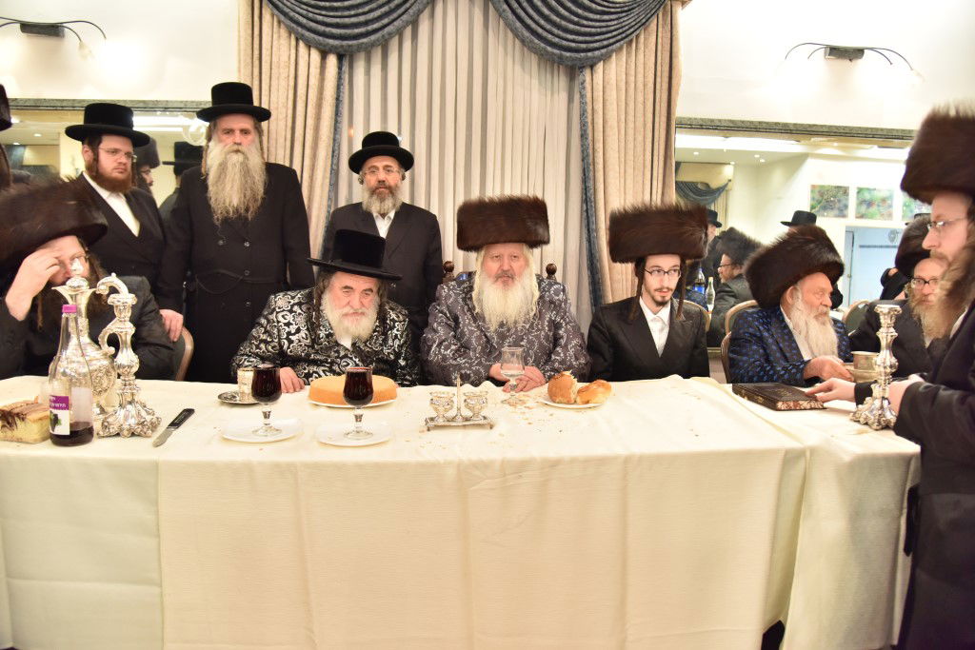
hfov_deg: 73.7
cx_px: 488
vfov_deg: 53.1
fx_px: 650
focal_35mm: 24
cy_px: 325
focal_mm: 24
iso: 2000
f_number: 4
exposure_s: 1/100
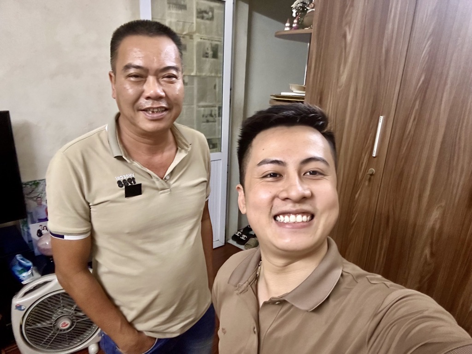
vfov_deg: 58.9
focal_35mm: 23
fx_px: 314
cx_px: 236
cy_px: 177
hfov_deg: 73.9
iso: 400
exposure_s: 1/25
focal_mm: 2.69
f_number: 1.9
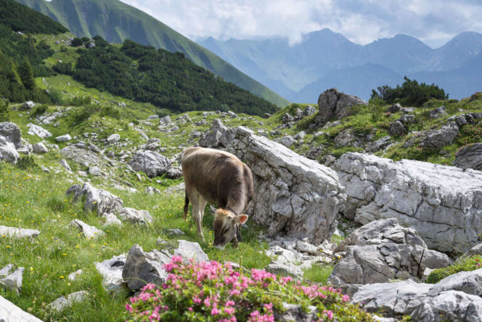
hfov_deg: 39.6
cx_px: 241
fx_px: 670
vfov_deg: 27.0
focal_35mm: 50
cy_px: 161
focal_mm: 50
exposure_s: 1/500
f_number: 6.3
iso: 100
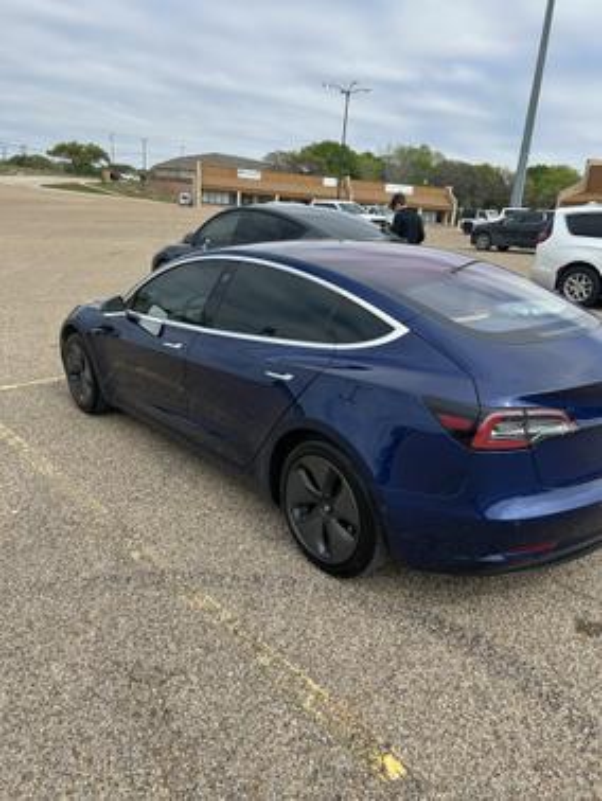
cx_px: 301
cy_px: 400
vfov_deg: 67.3
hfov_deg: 53.1
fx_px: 602
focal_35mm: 26
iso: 50
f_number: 1.5
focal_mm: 5.7
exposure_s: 1/3356
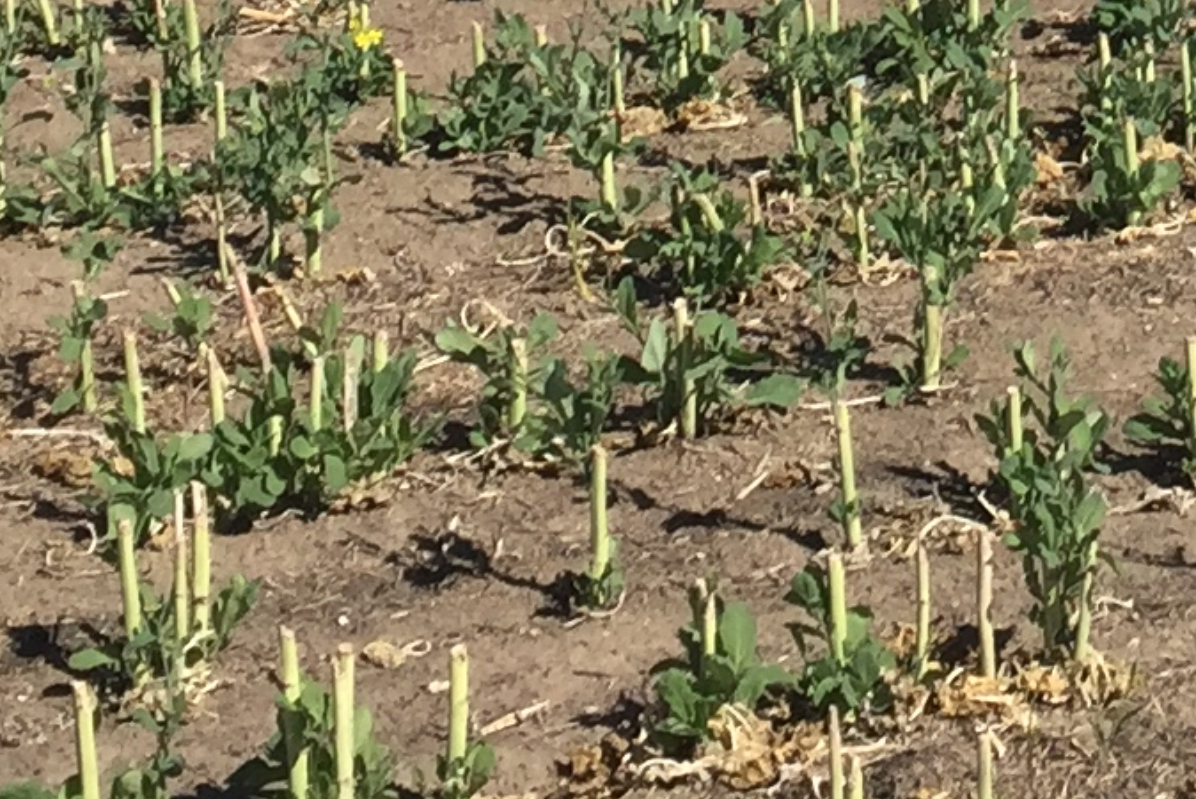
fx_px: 4852
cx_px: 1205
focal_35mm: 146
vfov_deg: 8.7
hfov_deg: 13.8
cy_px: -1010
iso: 32
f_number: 2.2
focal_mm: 4.15
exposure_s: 1/2639
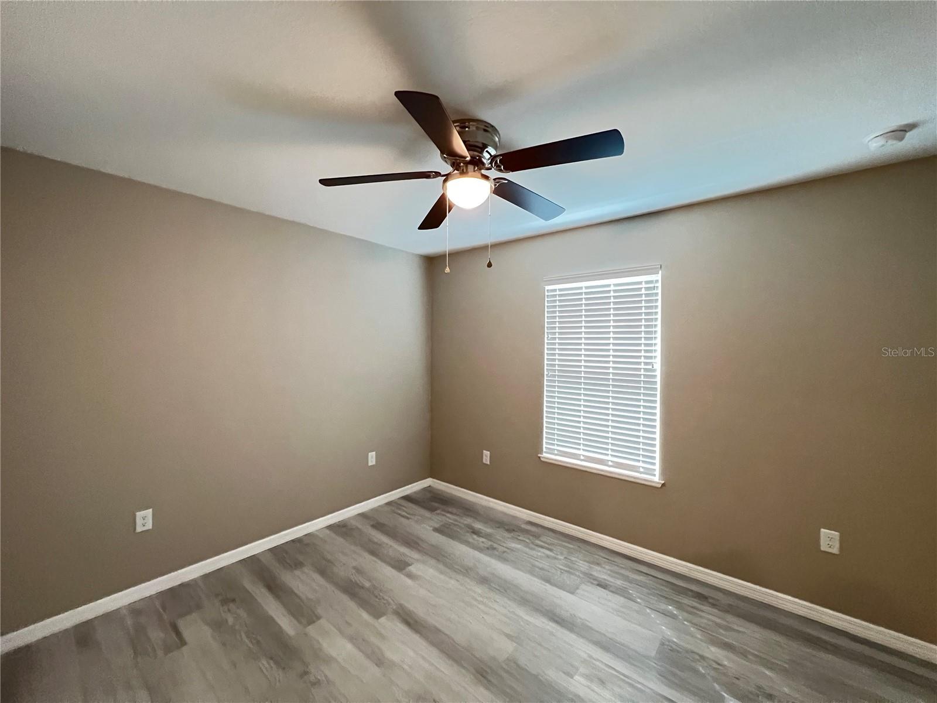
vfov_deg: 89.9
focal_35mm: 13
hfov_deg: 106.2
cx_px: 468
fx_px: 352
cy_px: 352
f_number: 1.8
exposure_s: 1/60
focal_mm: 1.57
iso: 1000
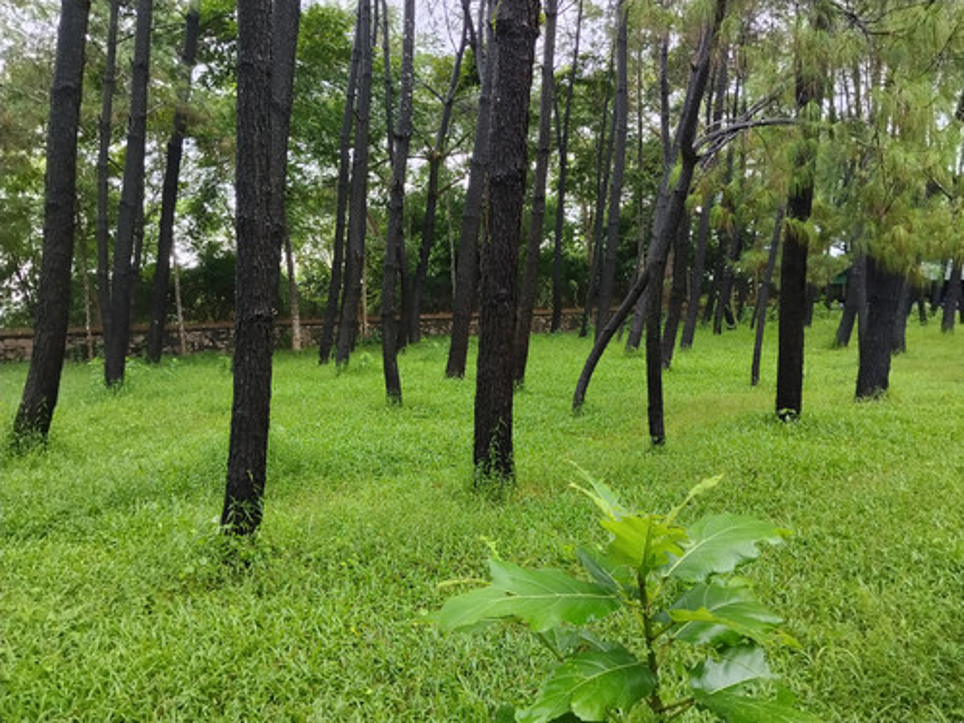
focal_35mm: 29
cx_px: 482
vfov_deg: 48.2
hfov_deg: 61.7
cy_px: 362
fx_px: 808
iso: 64
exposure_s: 1/50
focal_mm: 4.22
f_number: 1.8
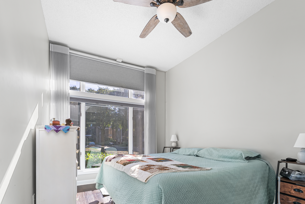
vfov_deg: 73.8
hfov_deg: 96.7
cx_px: 152
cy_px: 102
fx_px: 136
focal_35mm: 16
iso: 160
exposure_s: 1/250
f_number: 9
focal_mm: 16
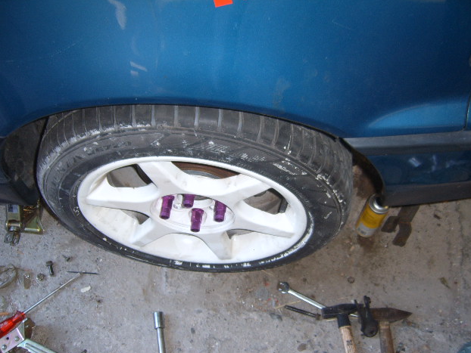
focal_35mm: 36
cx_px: 230
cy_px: 181
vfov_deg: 39.7
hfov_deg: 51.3
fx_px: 490
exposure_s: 1/30
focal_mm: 5.8
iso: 69
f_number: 2.8
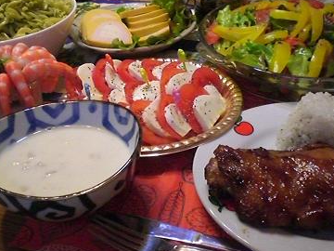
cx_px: 162
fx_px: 473
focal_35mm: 49
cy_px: 105
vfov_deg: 29.6
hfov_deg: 38.9
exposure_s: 1/80
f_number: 3.1
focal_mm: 6.3
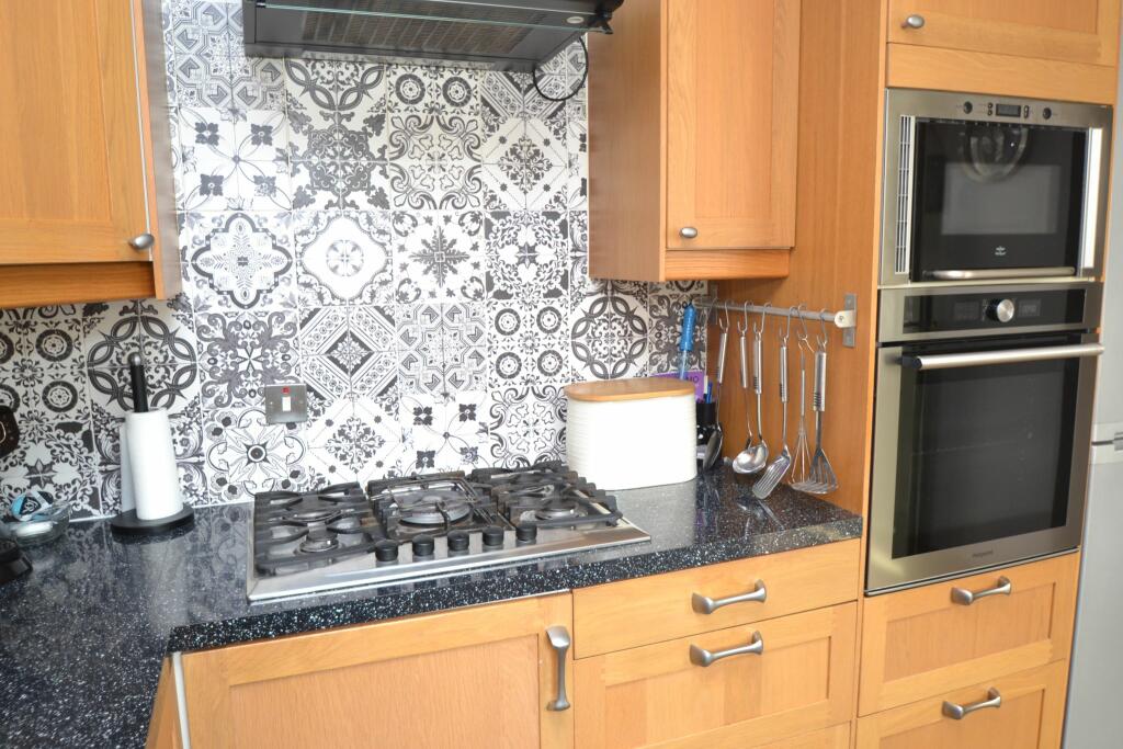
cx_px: 562
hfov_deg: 73.7
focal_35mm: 24
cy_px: 374
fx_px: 749
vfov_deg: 53.1
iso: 450
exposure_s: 1/60
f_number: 4
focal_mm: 16
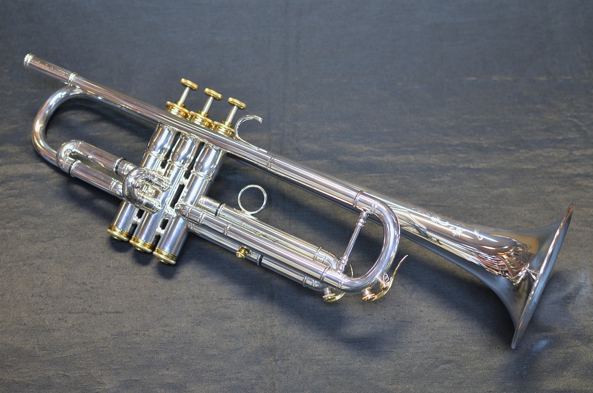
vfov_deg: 25.6
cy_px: 196
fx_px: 863
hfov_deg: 37.9
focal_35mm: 52
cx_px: 296
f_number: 3.5
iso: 800
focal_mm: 35
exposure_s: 1/50
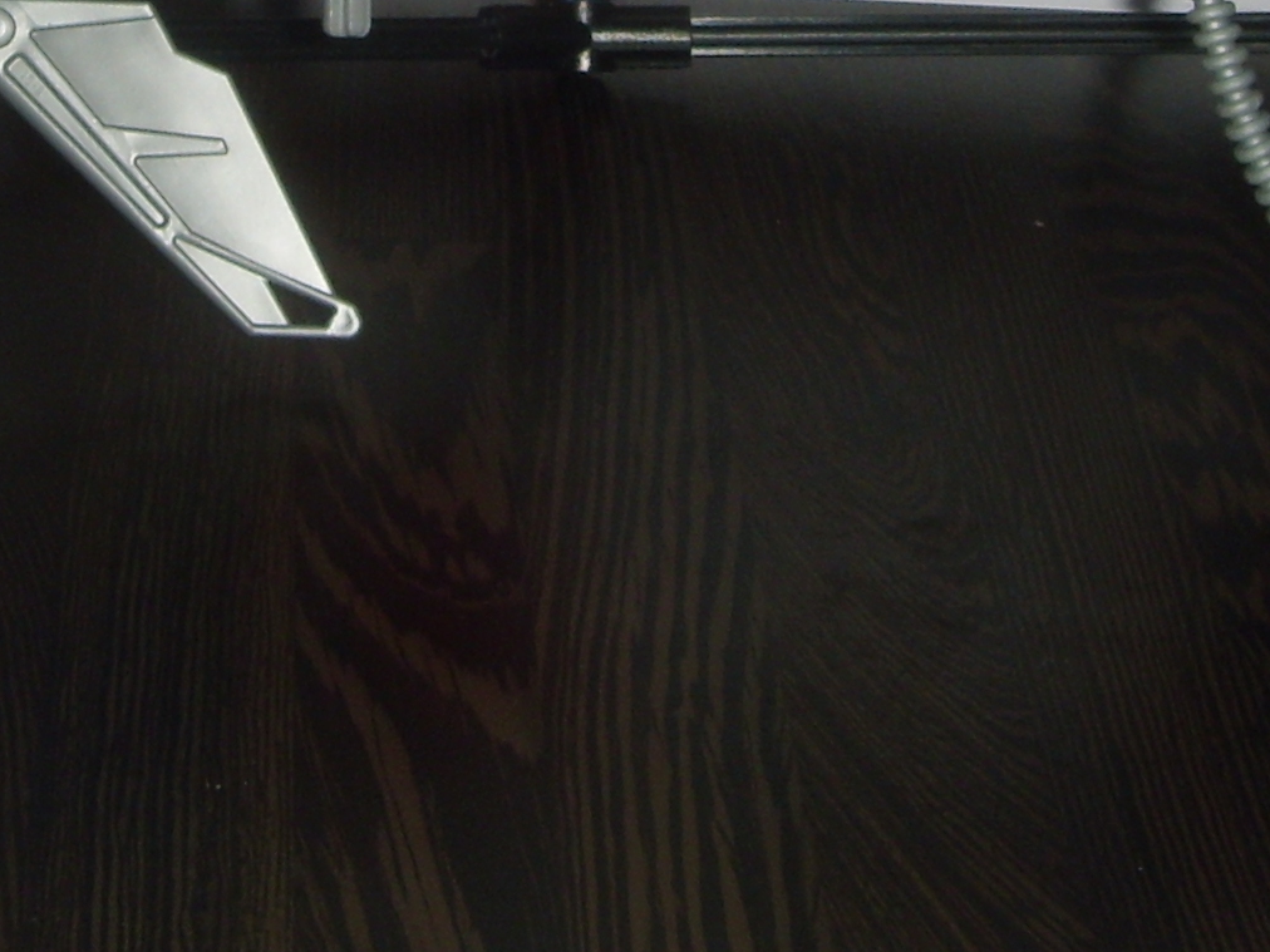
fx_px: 3669
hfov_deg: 19.6
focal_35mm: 100
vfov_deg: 14.2
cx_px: 444
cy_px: -291
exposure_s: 1/30
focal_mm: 6.3
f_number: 6.3
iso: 50
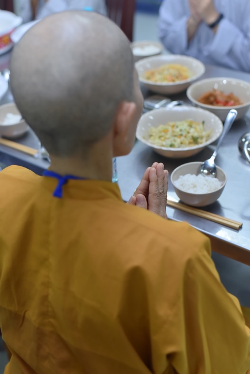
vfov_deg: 39.6
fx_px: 520
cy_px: 187
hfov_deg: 27.0
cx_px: 125
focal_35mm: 50
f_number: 2.8
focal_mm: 50
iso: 800
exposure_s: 1/125
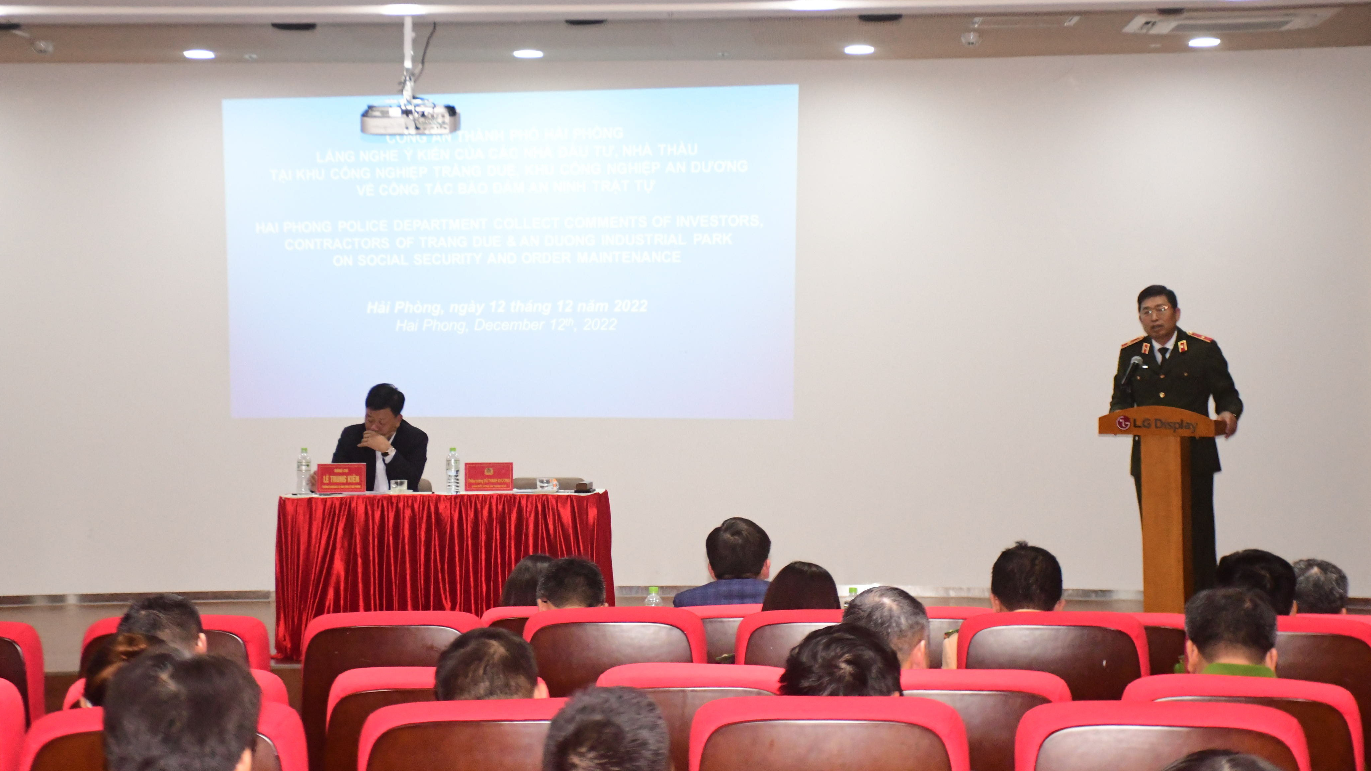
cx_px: 686
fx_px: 3235
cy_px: 354
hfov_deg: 23.9
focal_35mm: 89
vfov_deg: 13.6
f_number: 4.8
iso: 5000
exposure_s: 1/200
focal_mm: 56
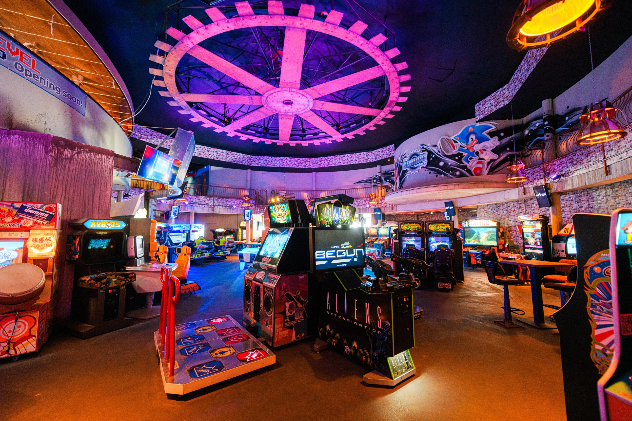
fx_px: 246
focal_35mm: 14
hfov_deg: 104.3
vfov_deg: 81.2
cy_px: 210
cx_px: 316
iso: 1600
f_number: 2.8
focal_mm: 14
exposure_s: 1/60
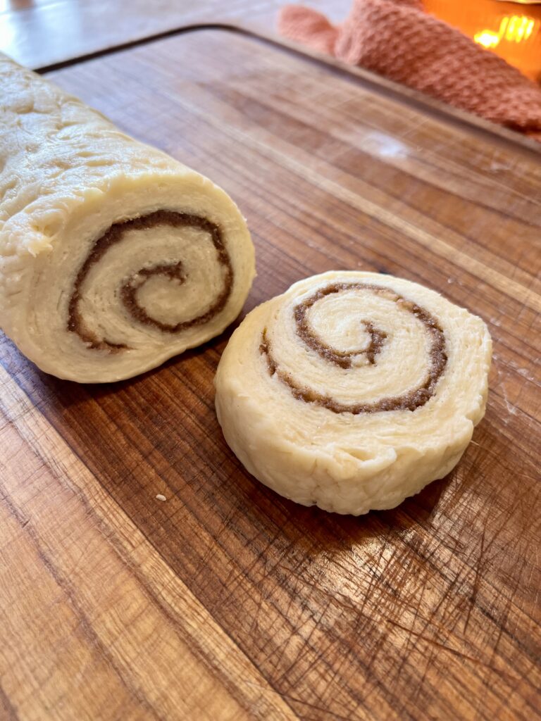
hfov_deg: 53.1
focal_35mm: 26
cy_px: 360
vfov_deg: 67.3
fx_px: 542
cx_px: 270
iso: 125
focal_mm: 5.7
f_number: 1.5
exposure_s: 1/60
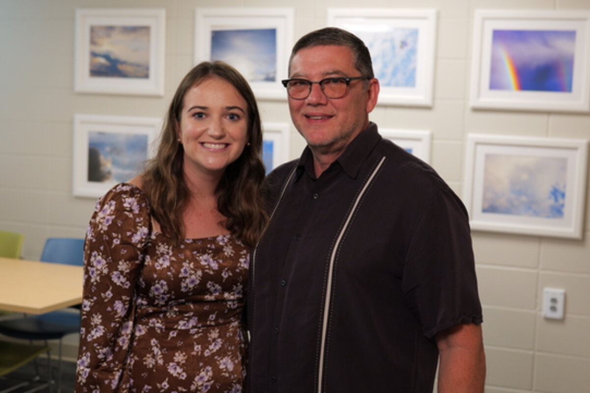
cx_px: 295
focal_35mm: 50
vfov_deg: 27.0
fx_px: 819
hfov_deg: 39.6
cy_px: 196
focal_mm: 50
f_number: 3.5
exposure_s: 1/80
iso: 800
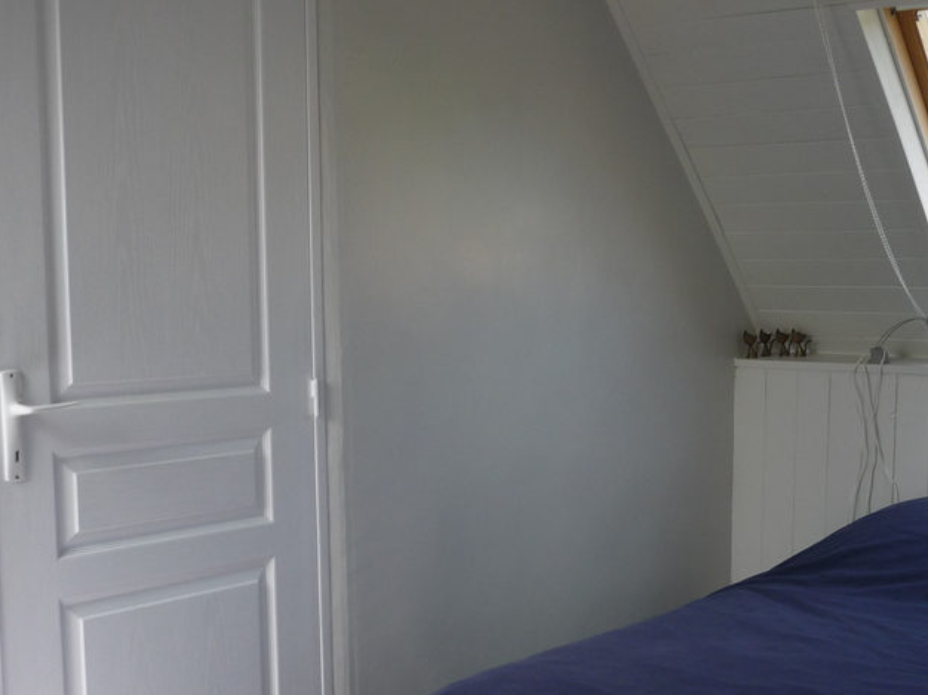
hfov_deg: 35.2
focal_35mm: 54
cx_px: 630
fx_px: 1447
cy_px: 461
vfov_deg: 26.9
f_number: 2.8
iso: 100
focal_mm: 5.5
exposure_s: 1/100
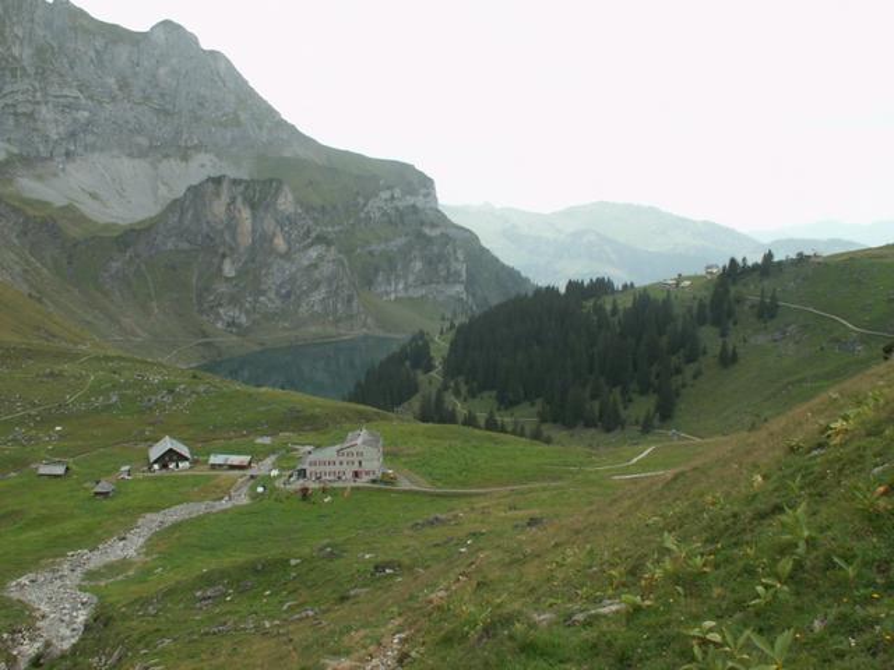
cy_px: 335
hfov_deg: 52.6
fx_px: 904
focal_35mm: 35
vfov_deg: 40.7
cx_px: 447
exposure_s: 1/30
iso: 50
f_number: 4.5
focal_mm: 5.86
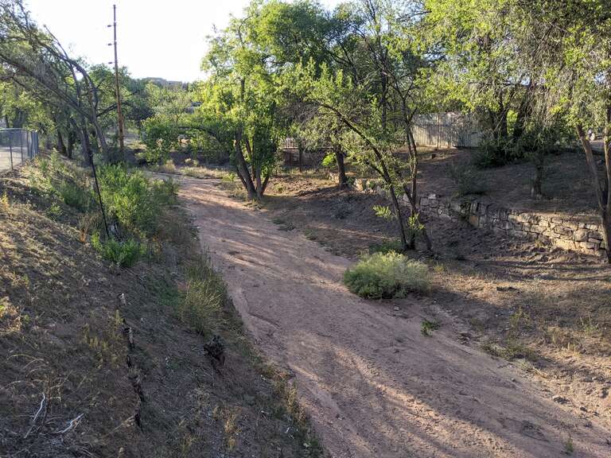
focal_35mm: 27
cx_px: 306
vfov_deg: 51.4
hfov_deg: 65.3
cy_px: 229
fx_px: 477
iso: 63
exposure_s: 1/755
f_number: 1.8
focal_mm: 4.44
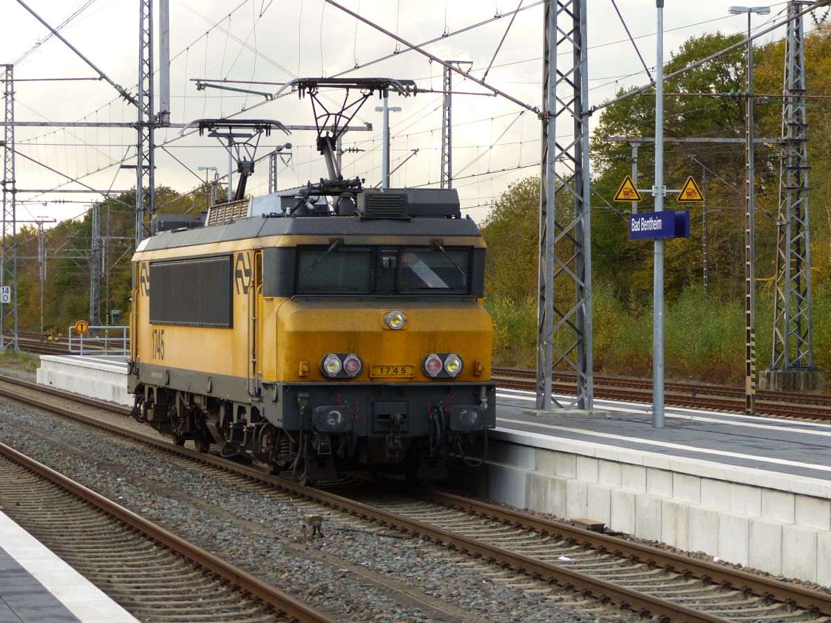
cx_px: 416
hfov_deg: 15.4
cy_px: 312
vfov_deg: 11.6
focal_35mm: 128
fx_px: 3073
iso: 200
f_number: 2.8
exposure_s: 1/500
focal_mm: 23.1
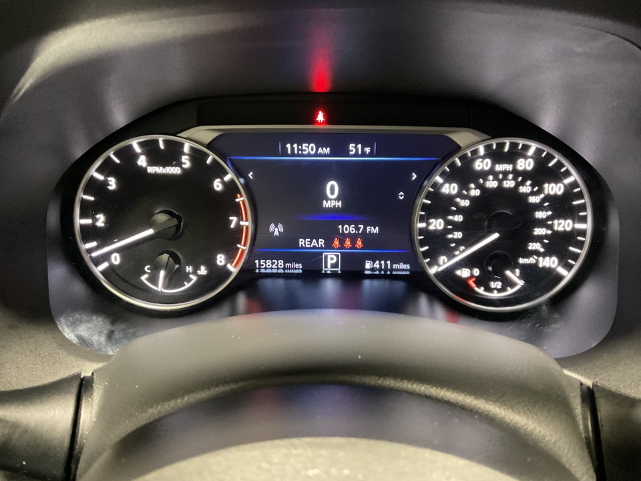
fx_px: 537
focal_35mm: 29
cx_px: 320
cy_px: 240
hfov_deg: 61.7
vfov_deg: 48.2
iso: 500
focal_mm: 3
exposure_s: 1/30
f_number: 1.8
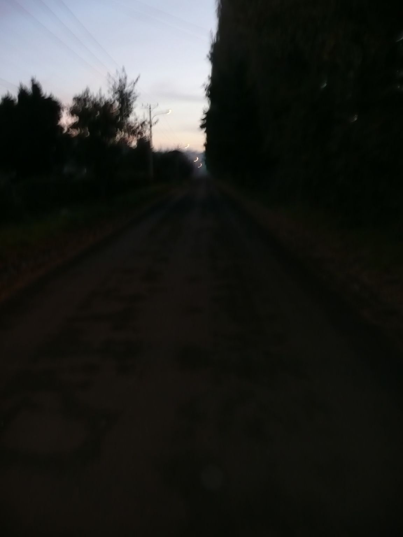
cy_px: 268
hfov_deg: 49.7
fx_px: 435
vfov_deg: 63.4
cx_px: 202
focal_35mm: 28
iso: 200
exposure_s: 1/30
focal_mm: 4.6
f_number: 3.3
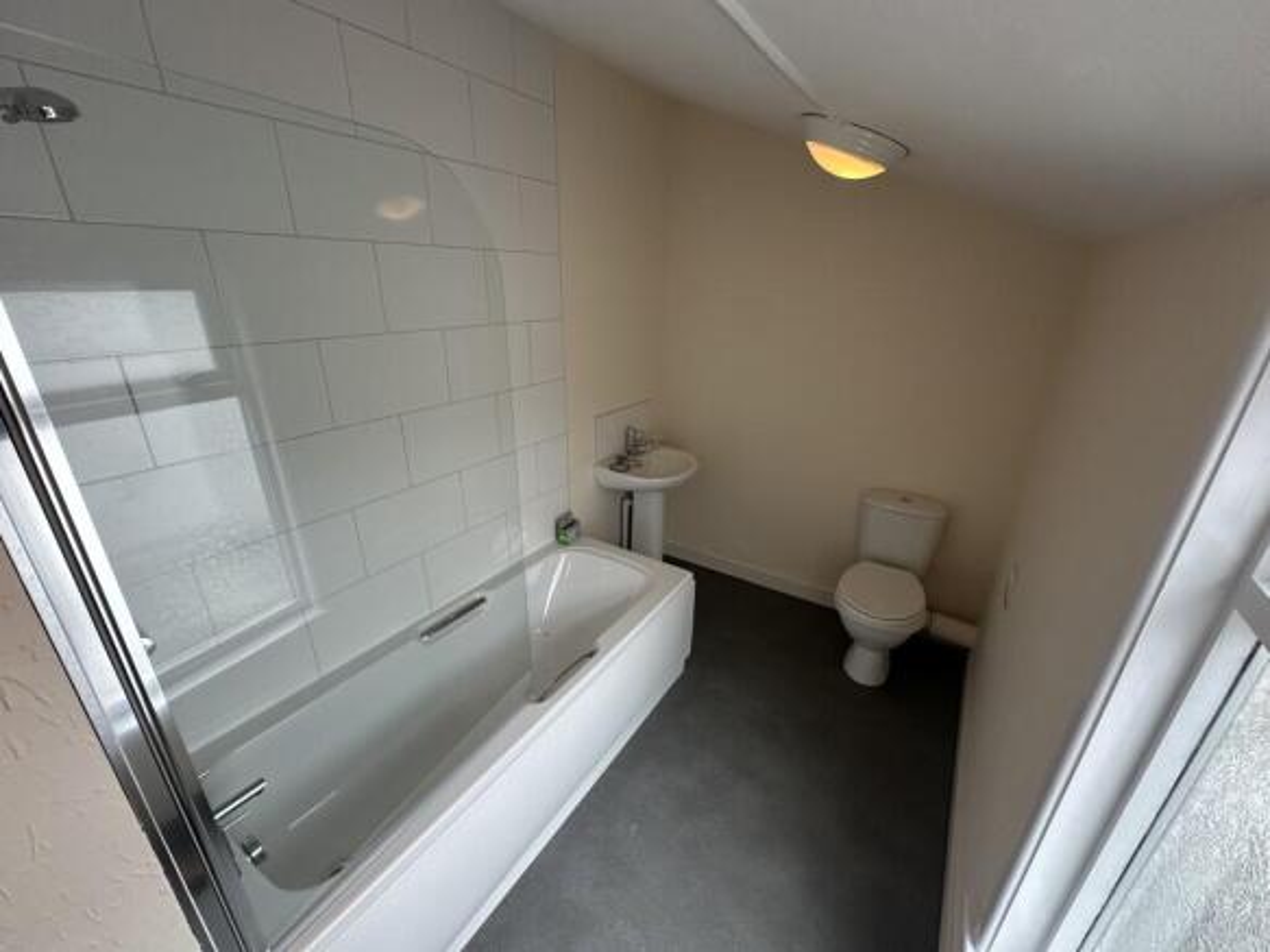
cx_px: 635
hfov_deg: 102.1
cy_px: 476
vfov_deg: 85.7
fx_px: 514
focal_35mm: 14
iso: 200
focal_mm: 2.22
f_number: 2.2
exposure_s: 1/50
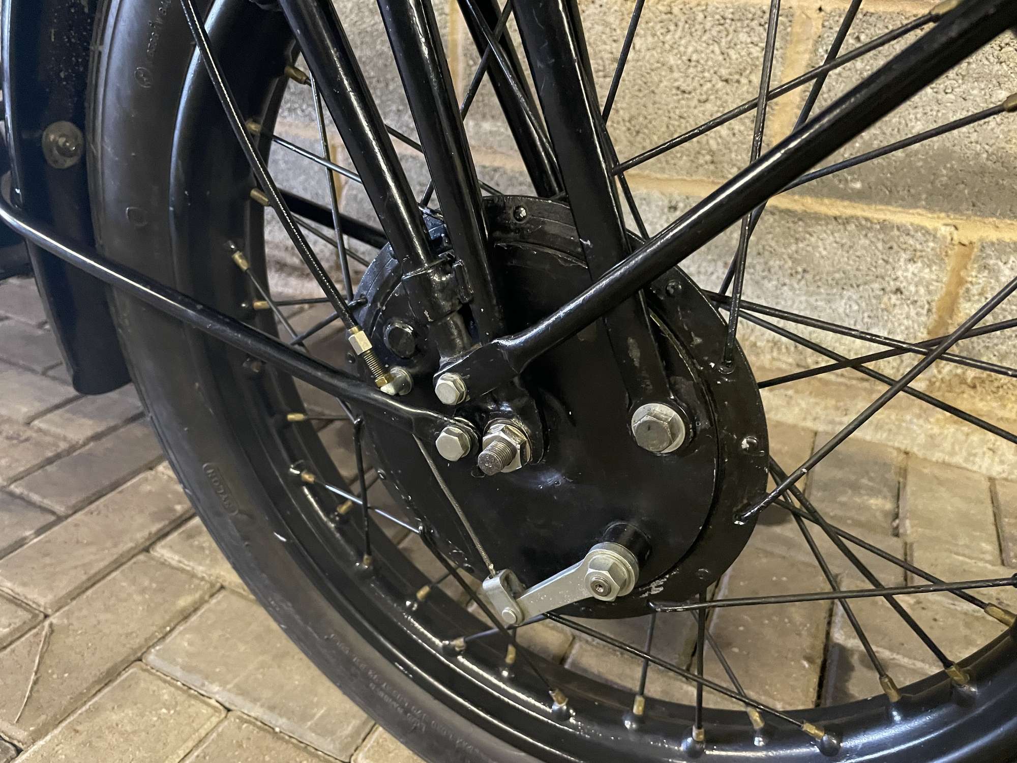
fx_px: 764
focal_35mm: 26
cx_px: 508
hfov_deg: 67.3
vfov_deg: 53.1
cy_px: 382
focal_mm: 4.2
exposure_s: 1/25
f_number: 1.6
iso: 640
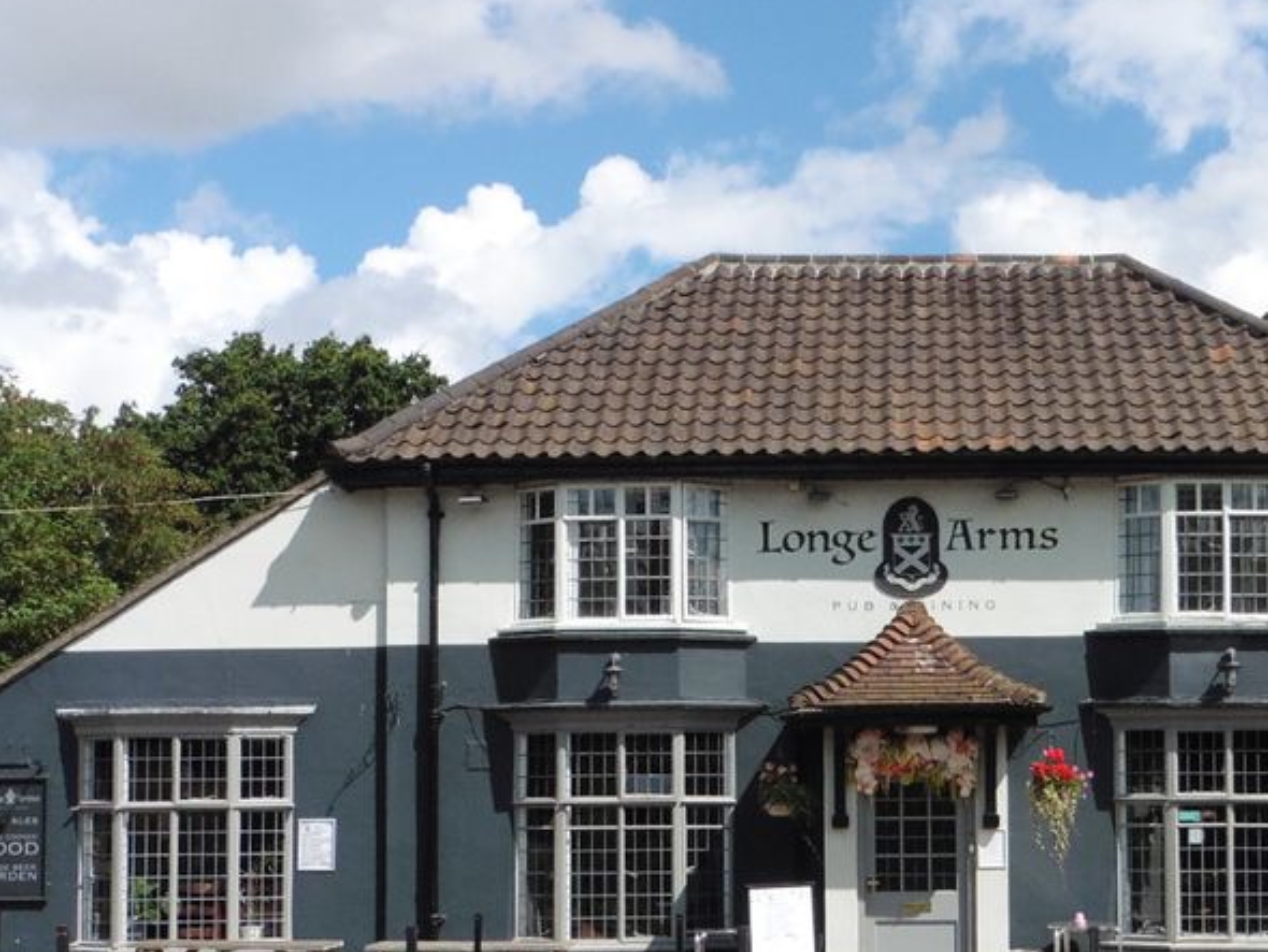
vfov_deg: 34.1
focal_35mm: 42
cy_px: 619
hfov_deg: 44.1
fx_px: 1539
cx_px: 858
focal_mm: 5.4
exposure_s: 1/1000
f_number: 4.5
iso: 100
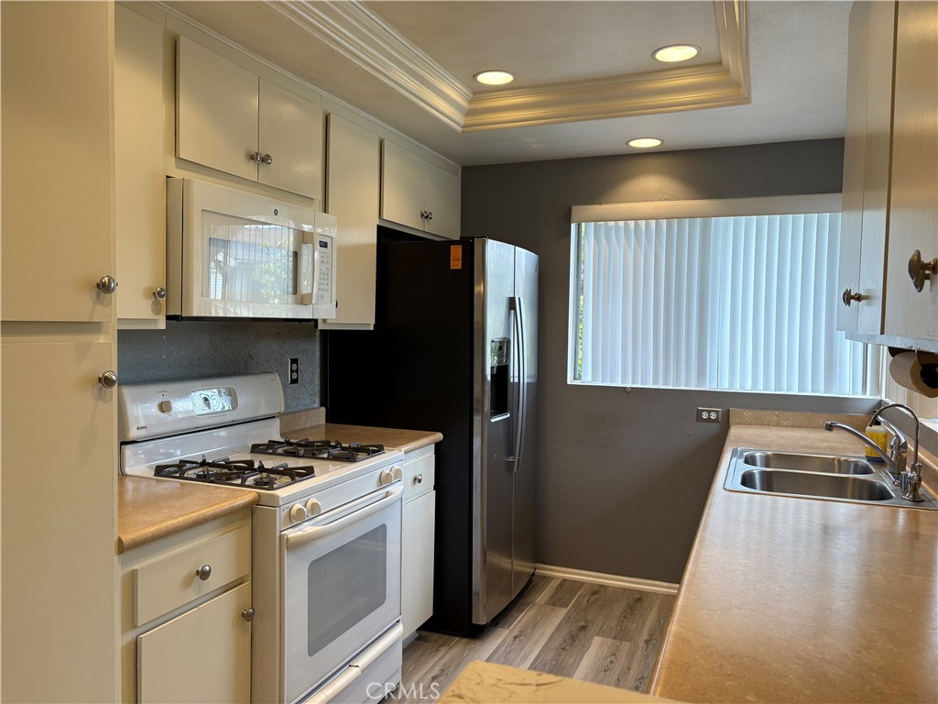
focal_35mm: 26
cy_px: 352
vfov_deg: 53.1
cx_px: 469
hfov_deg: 67.3
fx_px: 705
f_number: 1.6
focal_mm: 5.96
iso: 40
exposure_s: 1/120
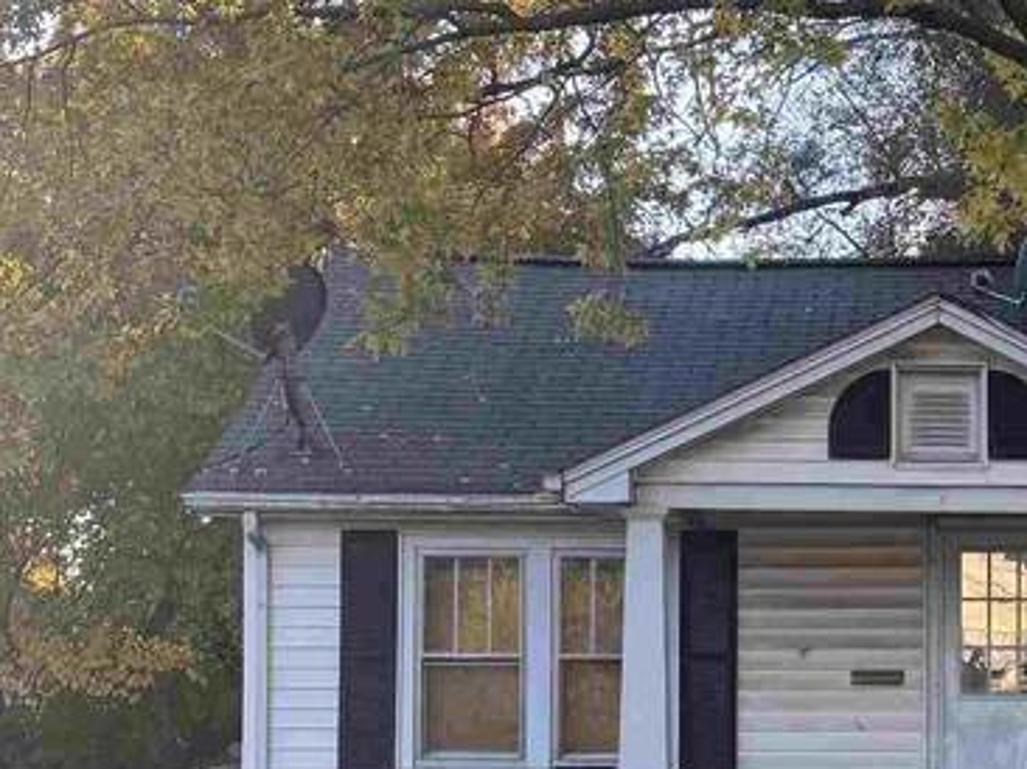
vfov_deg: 16.1
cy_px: 581
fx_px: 2698
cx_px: 940
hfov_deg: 21.1
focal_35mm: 91
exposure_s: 1/361
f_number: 1.6
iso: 50
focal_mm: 5.96
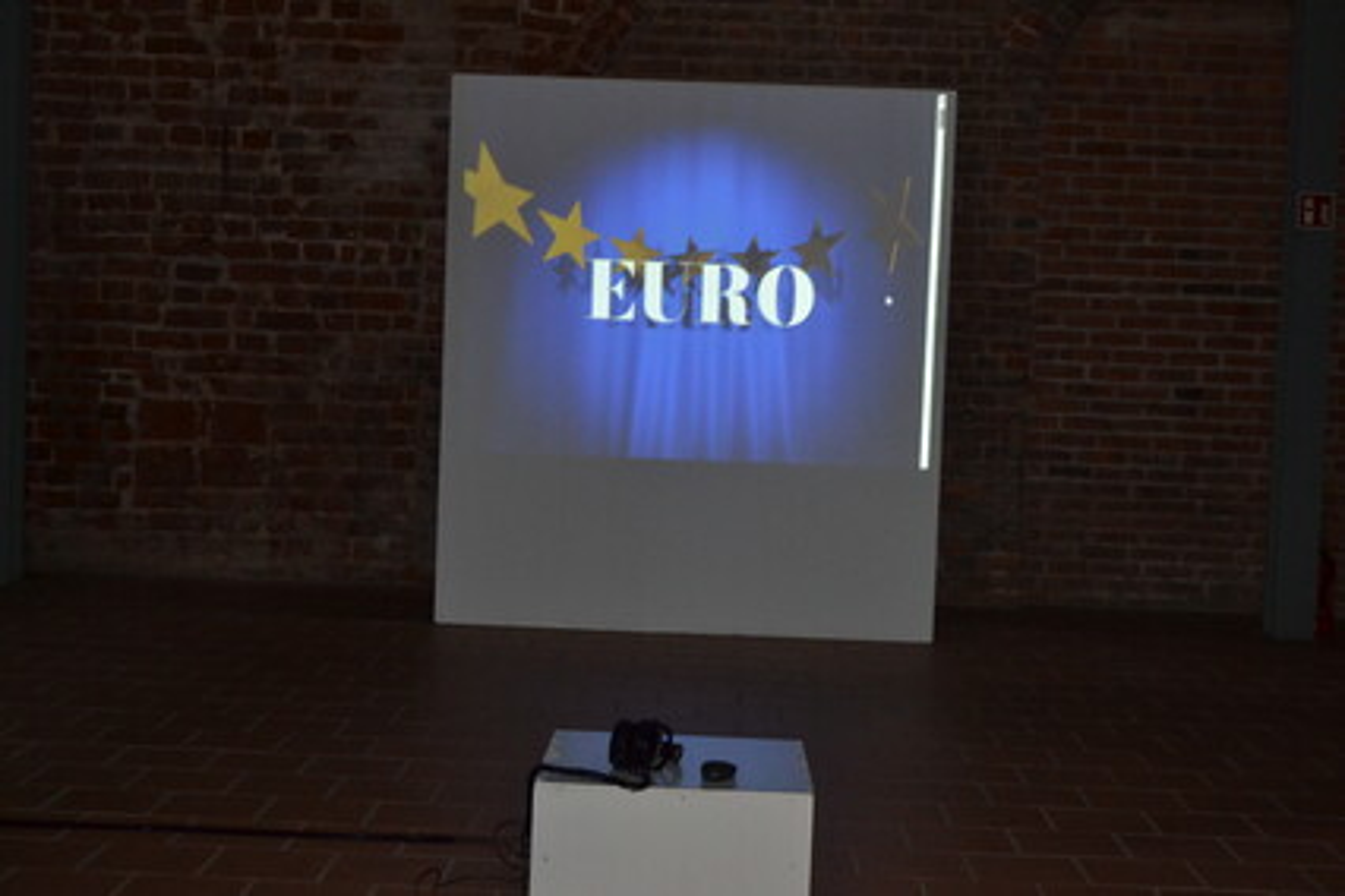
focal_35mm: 54
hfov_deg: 36.9
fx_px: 2017
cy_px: 448
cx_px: 672
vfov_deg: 25.1
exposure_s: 1/15
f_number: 5
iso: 1600
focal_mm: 36
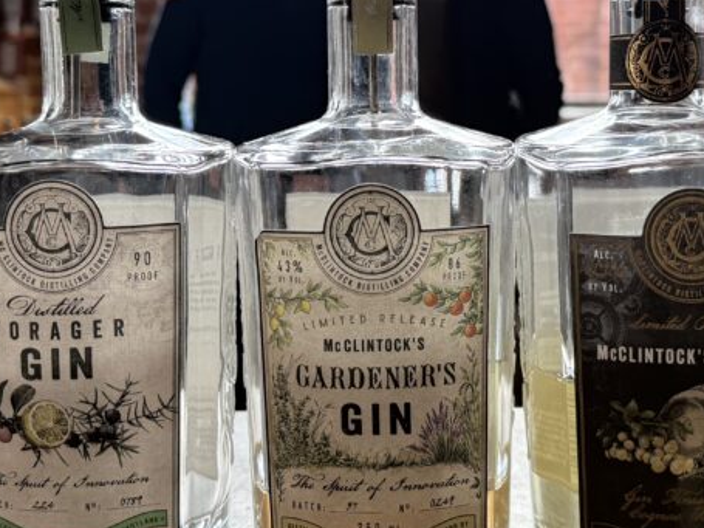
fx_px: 1098
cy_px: 144
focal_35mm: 54
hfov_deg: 35.5
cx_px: 371
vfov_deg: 26.7
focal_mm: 6.76
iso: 100
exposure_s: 1/342
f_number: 1.78
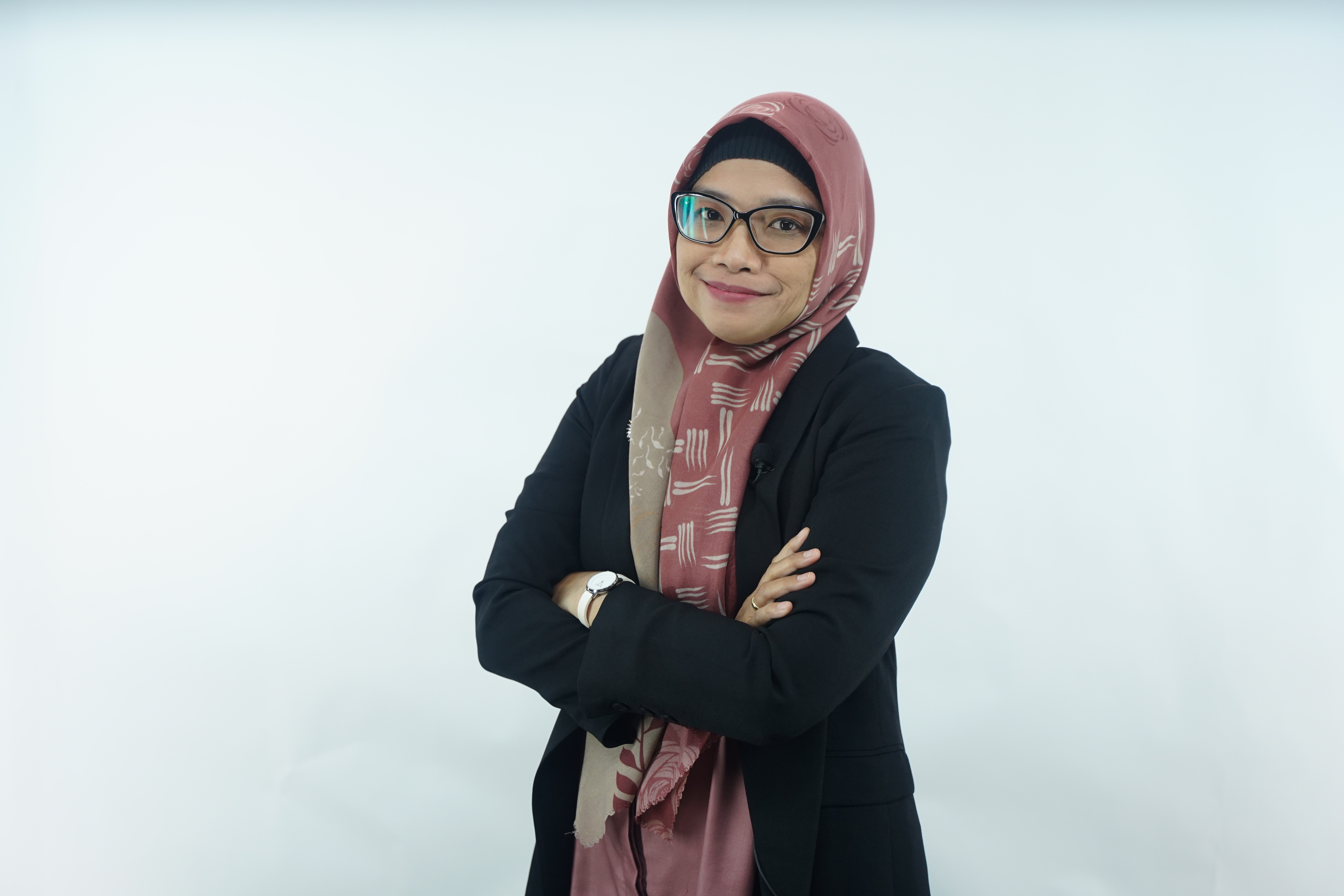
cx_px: 672
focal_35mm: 46
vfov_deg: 29.2
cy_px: 448
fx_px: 1717
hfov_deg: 42.7
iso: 1000
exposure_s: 1/160
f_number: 2.8
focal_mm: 46
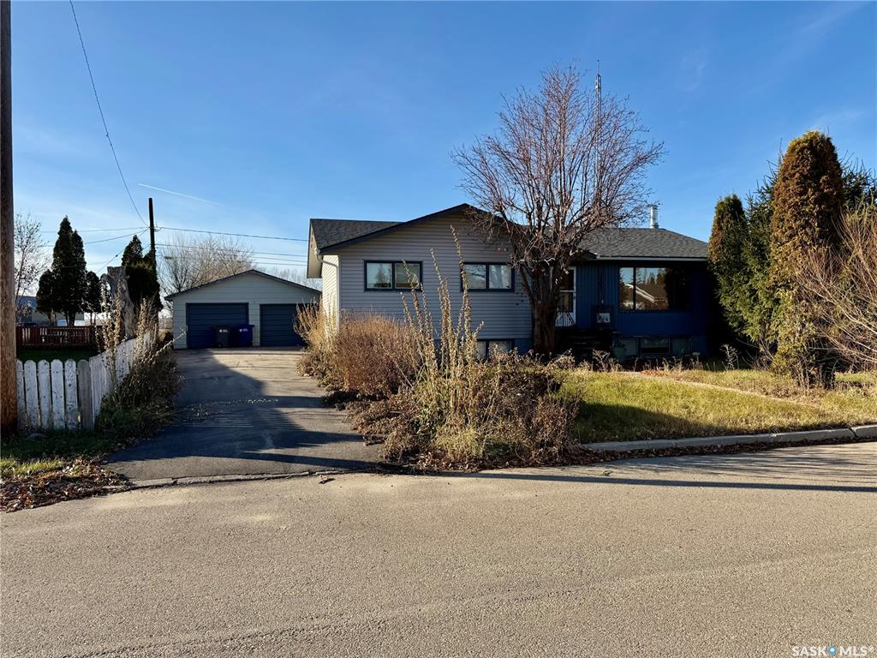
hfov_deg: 71.6
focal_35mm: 24
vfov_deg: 56.8
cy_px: 329
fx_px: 608
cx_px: 438
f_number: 1.78
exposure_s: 1/3145
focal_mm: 6.76
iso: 80
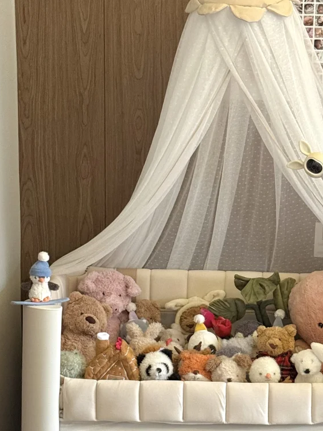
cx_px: 225
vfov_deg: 21.2
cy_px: 283
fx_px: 1145
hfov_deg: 16.0
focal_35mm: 92
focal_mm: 6.76
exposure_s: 1/33
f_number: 1.78
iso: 400
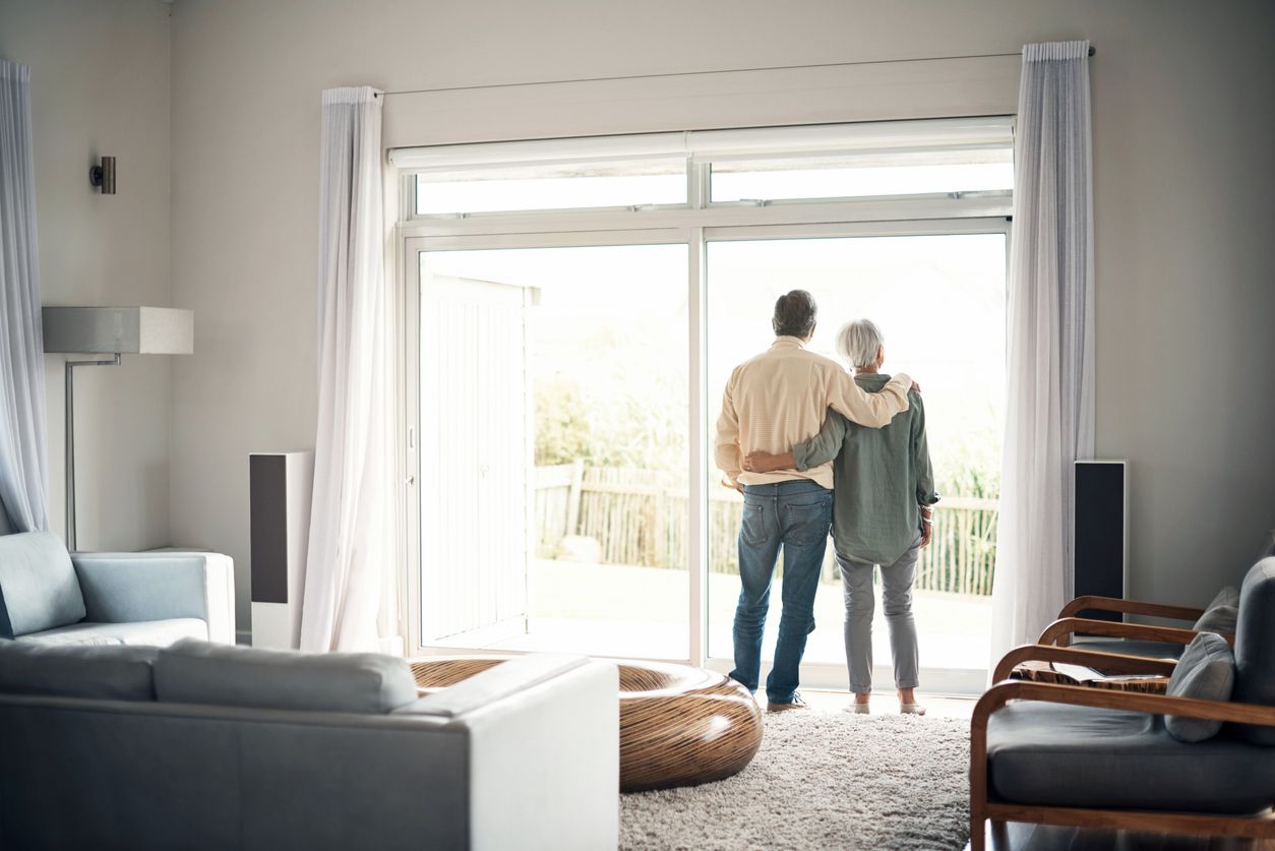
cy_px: 426
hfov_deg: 39.6
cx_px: 638
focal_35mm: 50
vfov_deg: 27.0
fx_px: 1771
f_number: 2
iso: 200
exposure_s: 1/800
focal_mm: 50
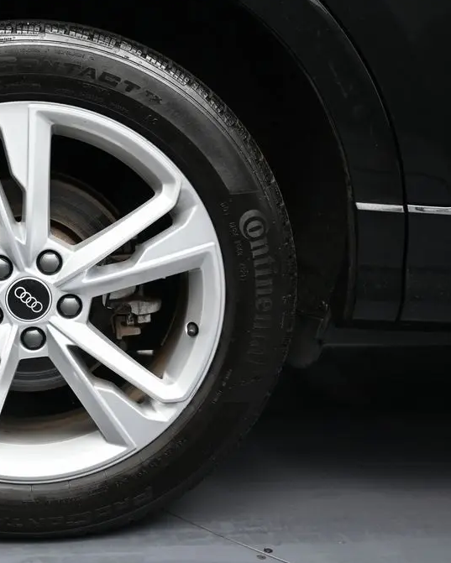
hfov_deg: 27.1
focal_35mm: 54
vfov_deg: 34.9
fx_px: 896
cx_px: 28
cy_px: 281
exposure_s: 1/125
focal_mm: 25
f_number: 4.2
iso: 720
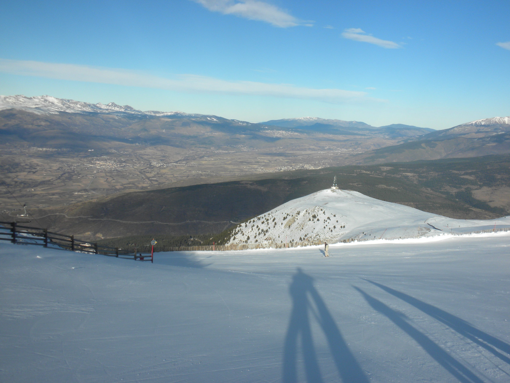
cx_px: 255
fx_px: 545
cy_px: 192
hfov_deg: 50.1
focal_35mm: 37
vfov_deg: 38.7
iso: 64
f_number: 10
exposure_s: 1/160
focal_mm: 6.6
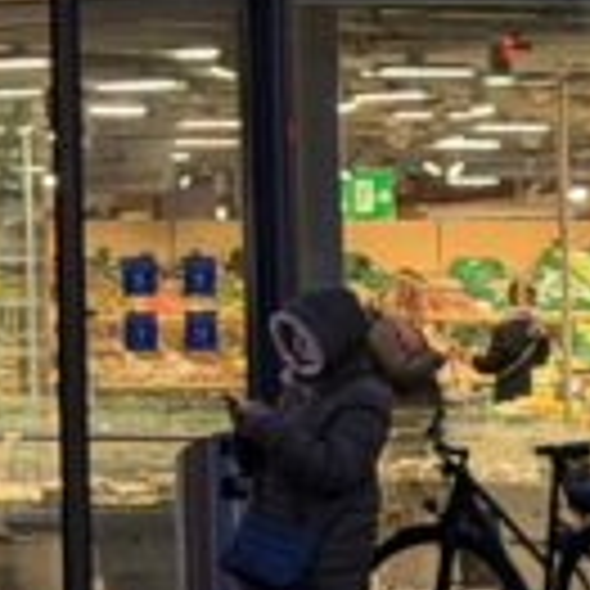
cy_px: -423
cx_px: -581
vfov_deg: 5.2
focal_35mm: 331
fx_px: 6383
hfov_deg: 5.2
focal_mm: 6.76
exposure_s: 1/100
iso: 250
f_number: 1.78
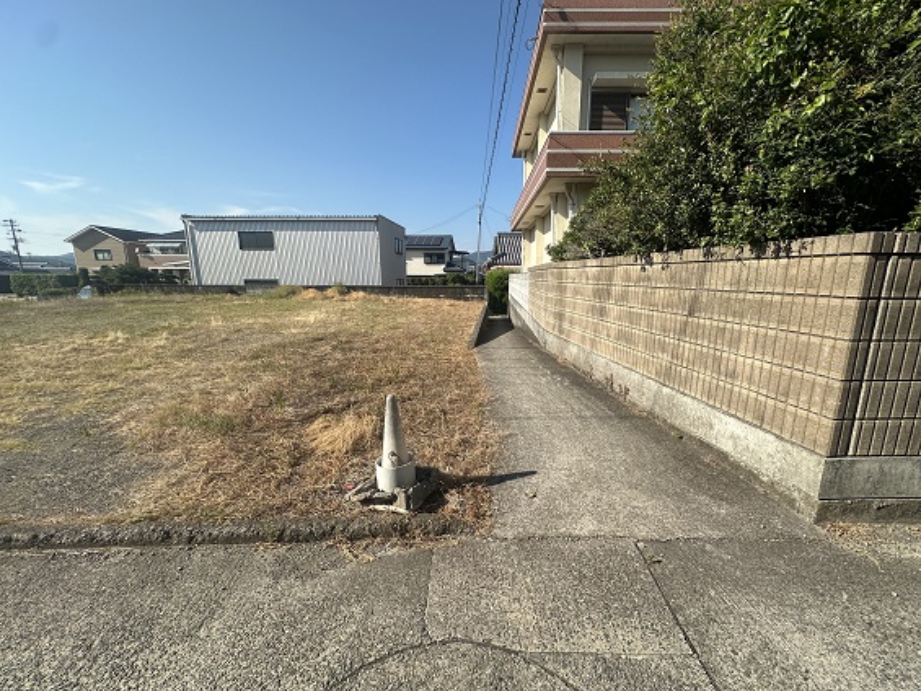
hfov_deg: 98.1
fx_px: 399
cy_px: 359
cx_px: 482
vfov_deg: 81.7
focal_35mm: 15
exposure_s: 1/1984
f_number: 2.2
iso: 50
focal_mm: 2.22
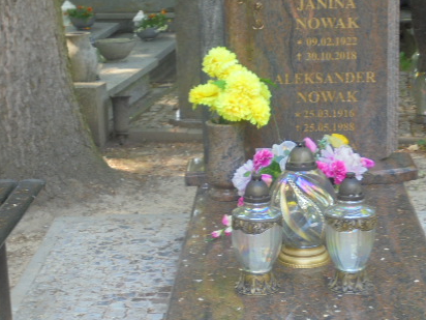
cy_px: 196
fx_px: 1071
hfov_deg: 22.4
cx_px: 278
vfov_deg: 17.0
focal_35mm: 87
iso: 100
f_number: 5.2
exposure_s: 1/30
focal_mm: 10.1
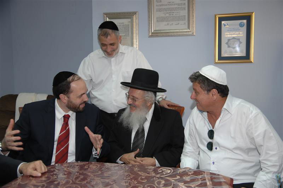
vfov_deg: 34.1
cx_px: 142
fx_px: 306
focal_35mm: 39
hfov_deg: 49.6
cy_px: 94
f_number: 4
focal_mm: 26
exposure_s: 1/60
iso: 200
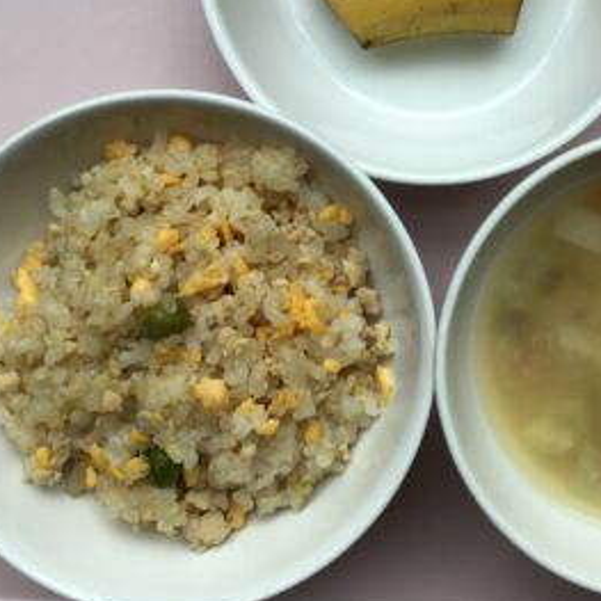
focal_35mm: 52
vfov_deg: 32.4
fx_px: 1021
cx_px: 446
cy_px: 184
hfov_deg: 32.2
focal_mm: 3.3
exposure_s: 1/154
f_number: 2.4
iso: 25
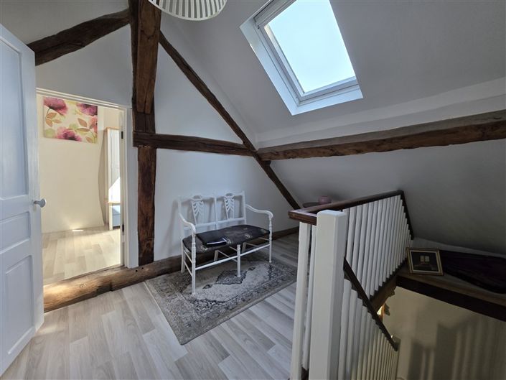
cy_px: 190
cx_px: 253
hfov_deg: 106.2
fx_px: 190
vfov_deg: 89.9
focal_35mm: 13
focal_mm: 2.2
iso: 100
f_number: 1.9
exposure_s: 1/120
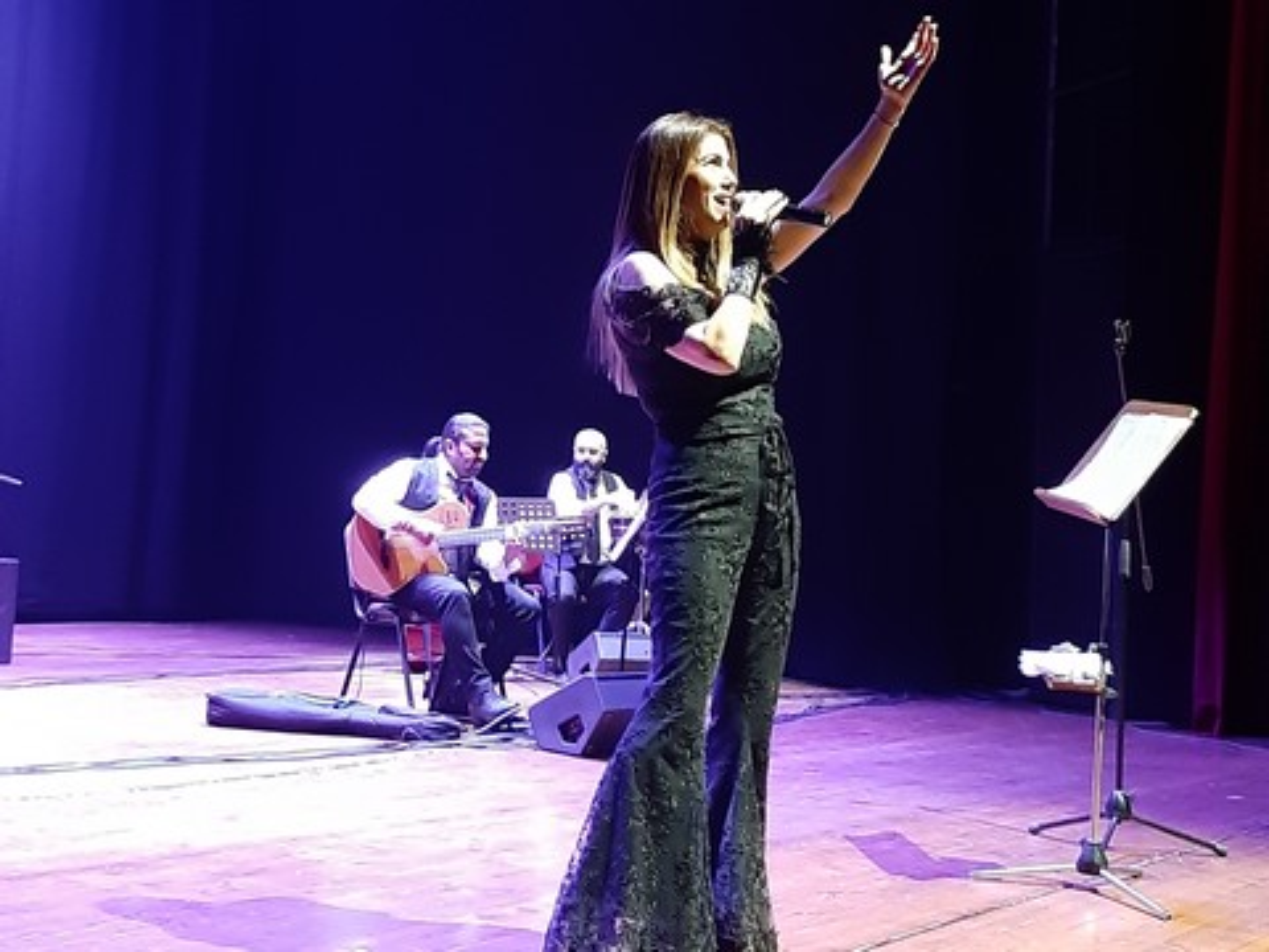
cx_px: 634
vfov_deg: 51.4
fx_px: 990
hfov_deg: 65.3
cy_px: 476
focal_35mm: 27
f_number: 1.7
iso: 400
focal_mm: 3.93
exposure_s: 1/25
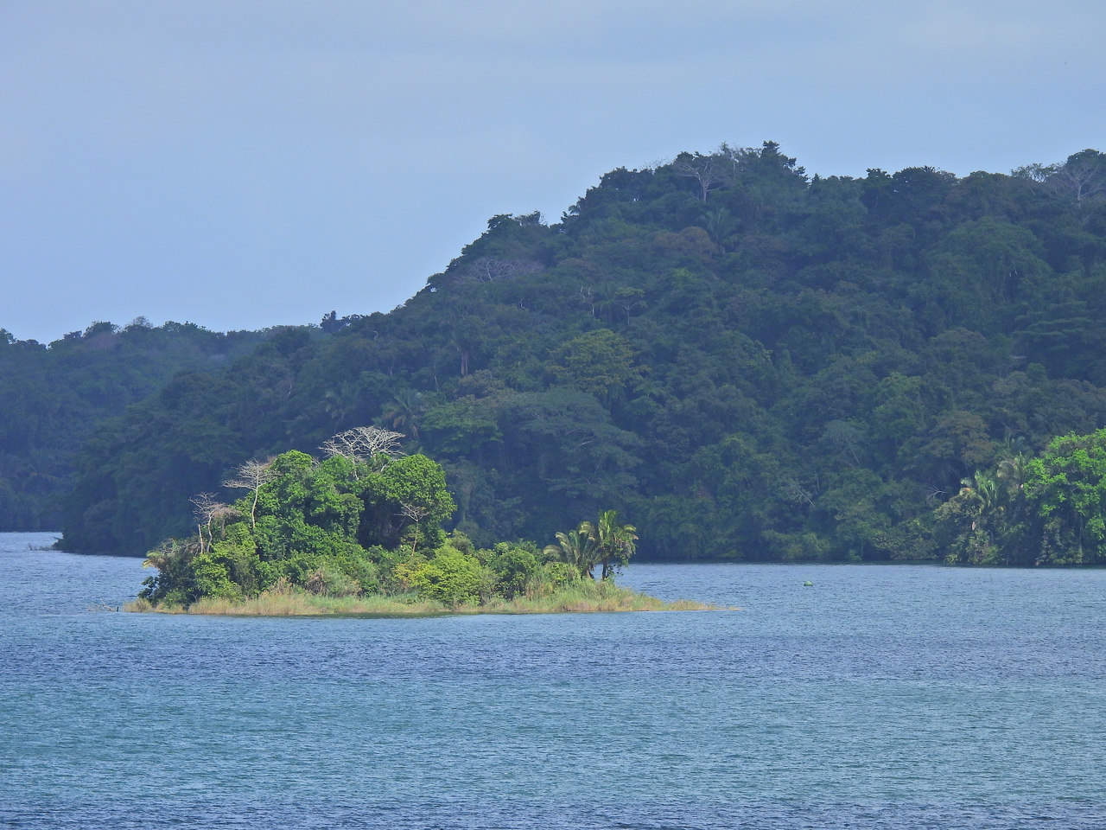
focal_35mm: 380
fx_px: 12141
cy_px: 415
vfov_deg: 3.9
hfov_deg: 5.2
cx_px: 553
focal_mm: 67.8
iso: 100
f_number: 5
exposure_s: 1/800
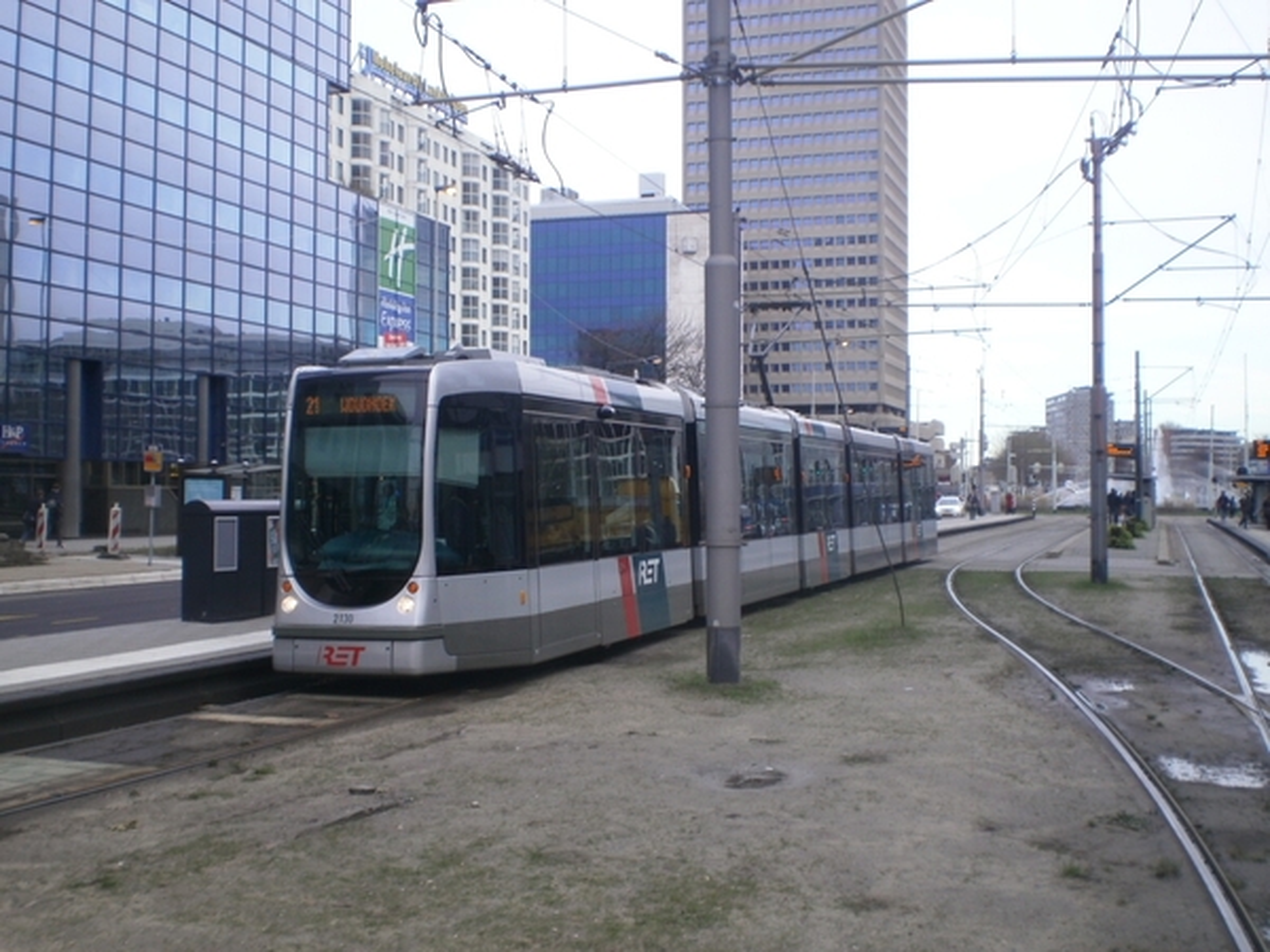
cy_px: 476
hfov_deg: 44.8
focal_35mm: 42
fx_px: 1541
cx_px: 635
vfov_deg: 34.3
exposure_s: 1/100
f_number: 4.9
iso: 100
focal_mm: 7.4
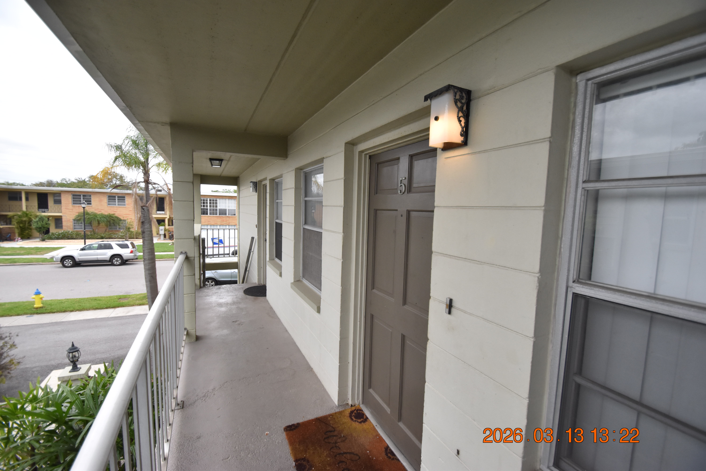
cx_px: 353
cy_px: 236
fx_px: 294
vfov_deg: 77.3
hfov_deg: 100.4
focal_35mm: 15
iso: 800
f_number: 3.5
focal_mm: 10
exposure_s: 1/3000
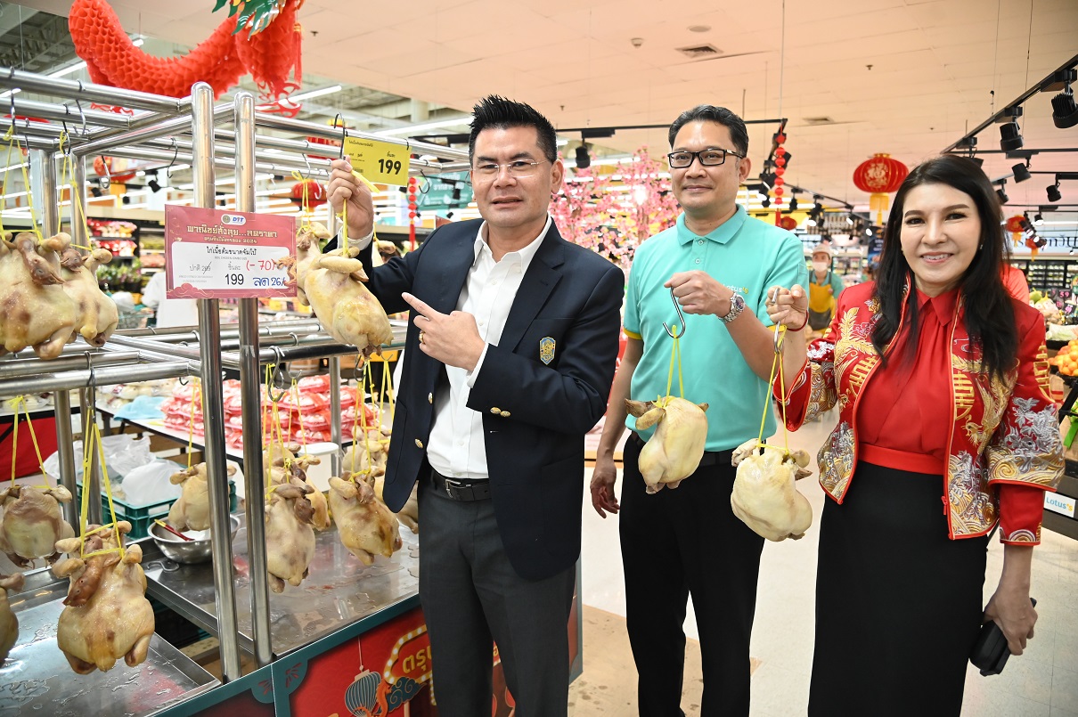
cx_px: 539
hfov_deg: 73.8
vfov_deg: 53.1
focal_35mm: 24
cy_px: 358
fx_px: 718
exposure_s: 1/400
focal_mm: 24
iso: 4500
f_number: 4
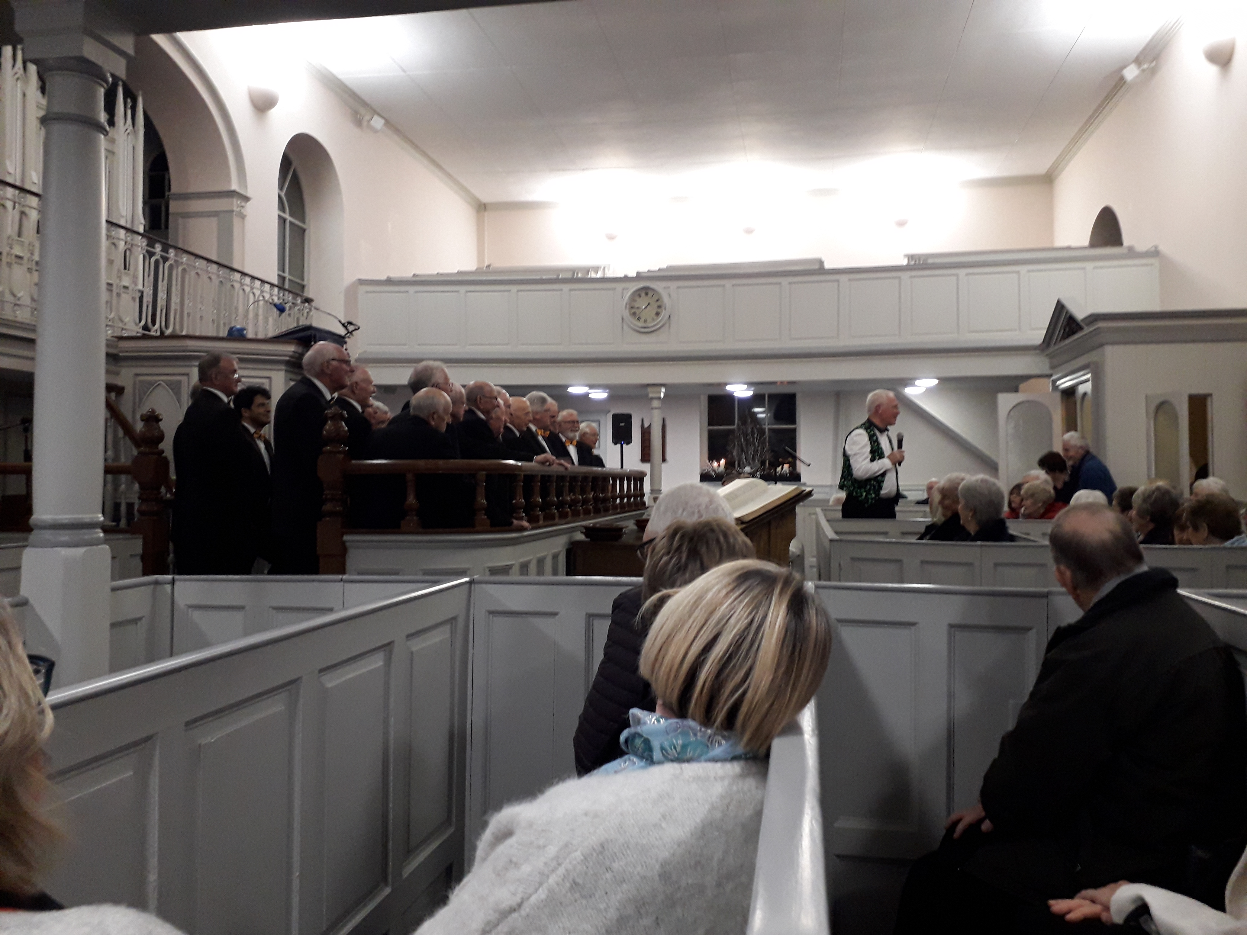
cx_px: 624
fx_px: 973
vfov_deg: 51.4
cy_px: 468
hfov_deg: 65.3
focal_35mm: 27
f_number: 1.9
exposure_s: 1/33
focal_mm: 3.6
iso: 160
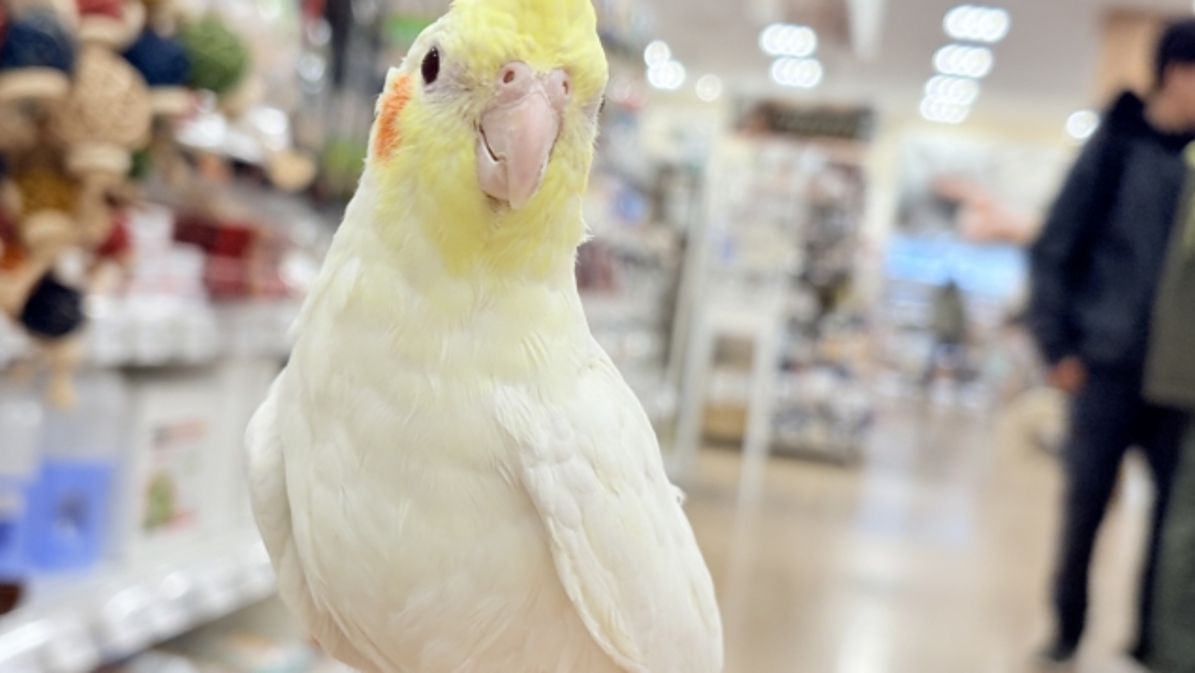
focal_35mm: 57
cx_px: 596
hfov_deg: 36.6
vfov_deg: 21.1
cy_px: 352
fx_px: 1806
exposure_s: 1/100
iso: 100
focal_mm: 5.96
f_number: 1.6
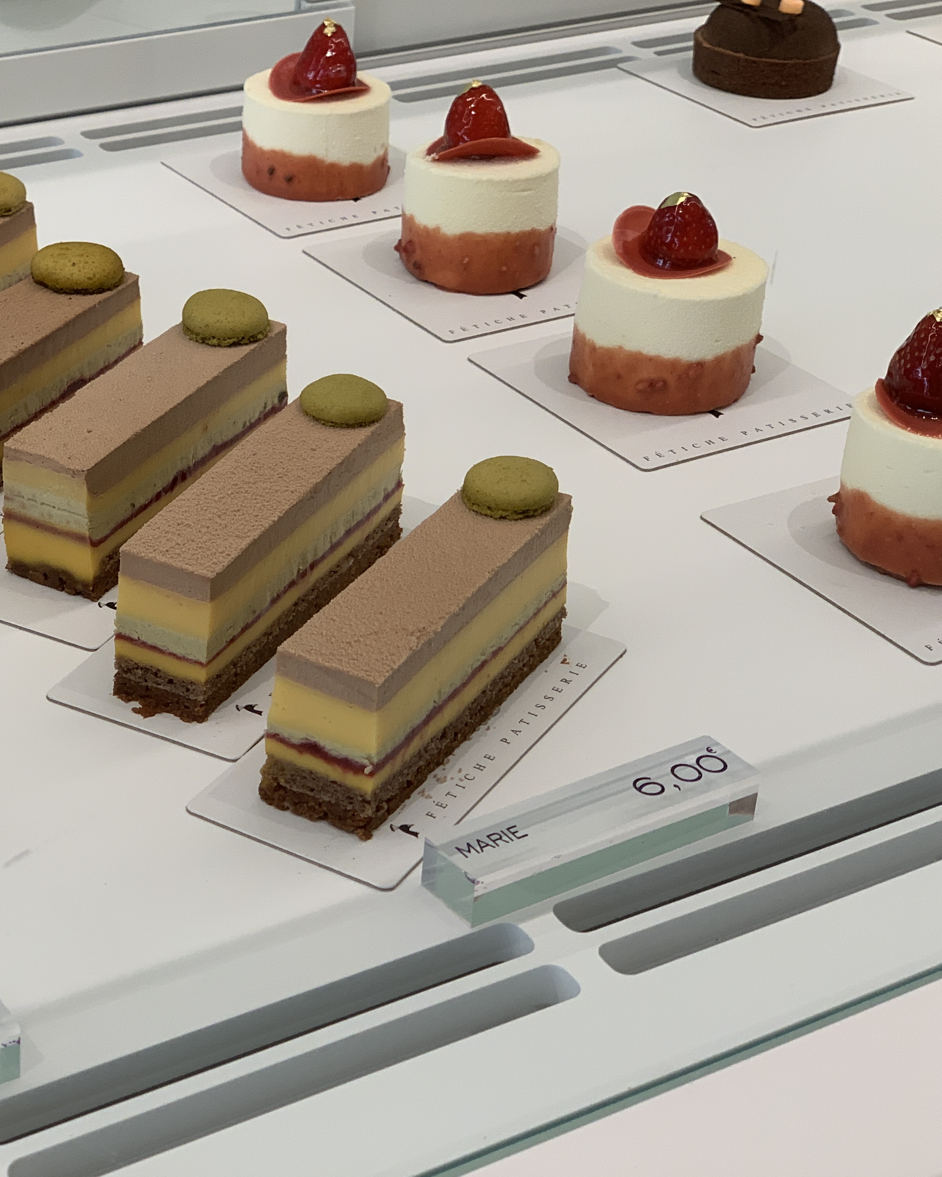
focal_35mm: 68
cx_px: 189
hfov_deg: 22.2
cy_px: 590
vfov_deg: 27.9
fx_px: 2370
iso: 80
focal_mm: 6
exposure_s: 1/100
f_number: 2.4
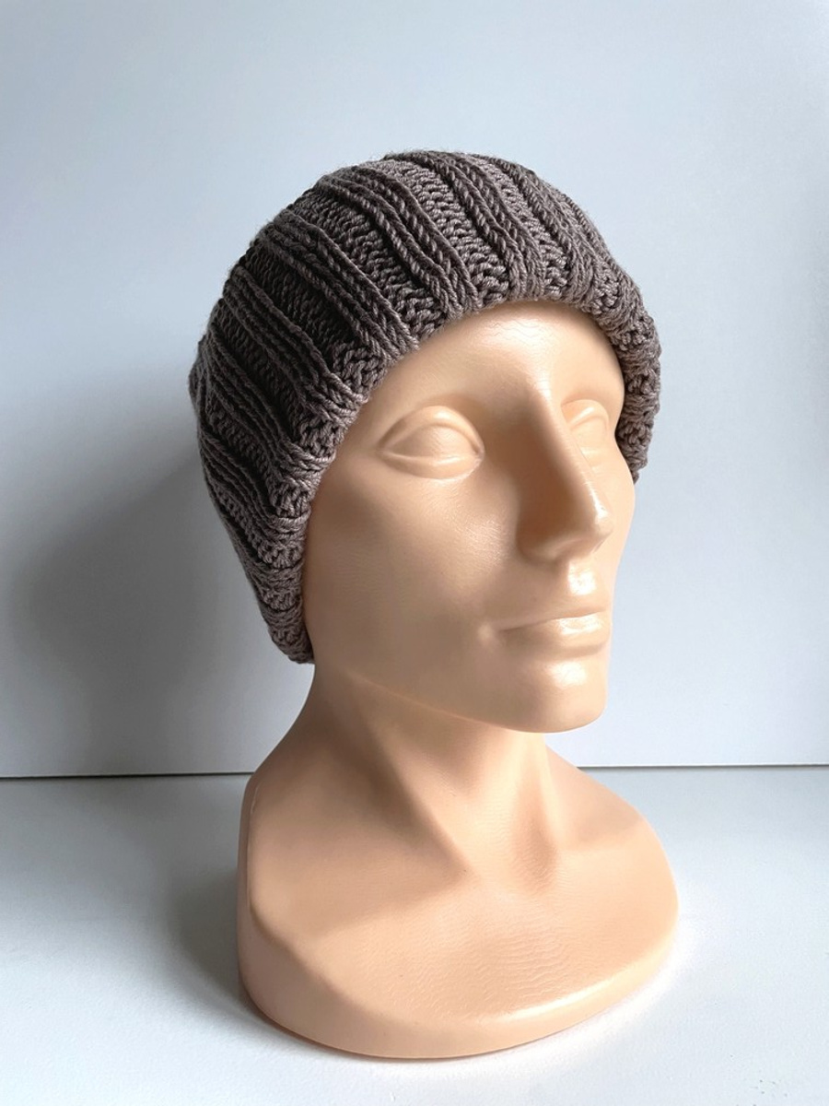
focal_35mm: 26
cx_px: 414
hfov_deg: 53.1
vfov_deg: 67.3
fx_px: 830
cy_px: 553
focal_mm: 4.2
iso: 160
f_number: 1.6
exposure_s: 1/60
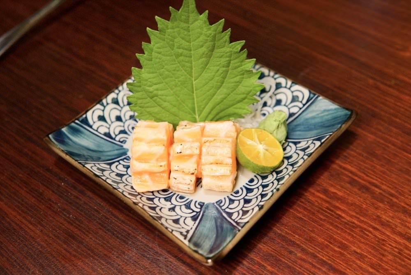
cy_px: 138
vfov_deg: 29.9
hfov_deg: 43.6
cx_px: 206
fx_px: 514
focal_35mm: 45
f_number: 4
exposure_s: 1/60
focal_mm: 30
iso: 640
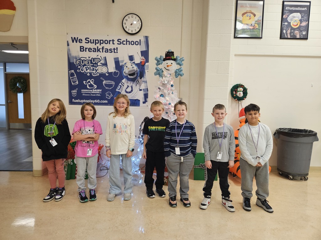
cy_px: 120
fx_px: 213
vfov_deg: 58.9
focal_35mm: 23
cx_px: 160
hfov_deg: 73.9
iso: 250
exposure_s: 1/120
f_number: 1.8
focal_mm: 5.4
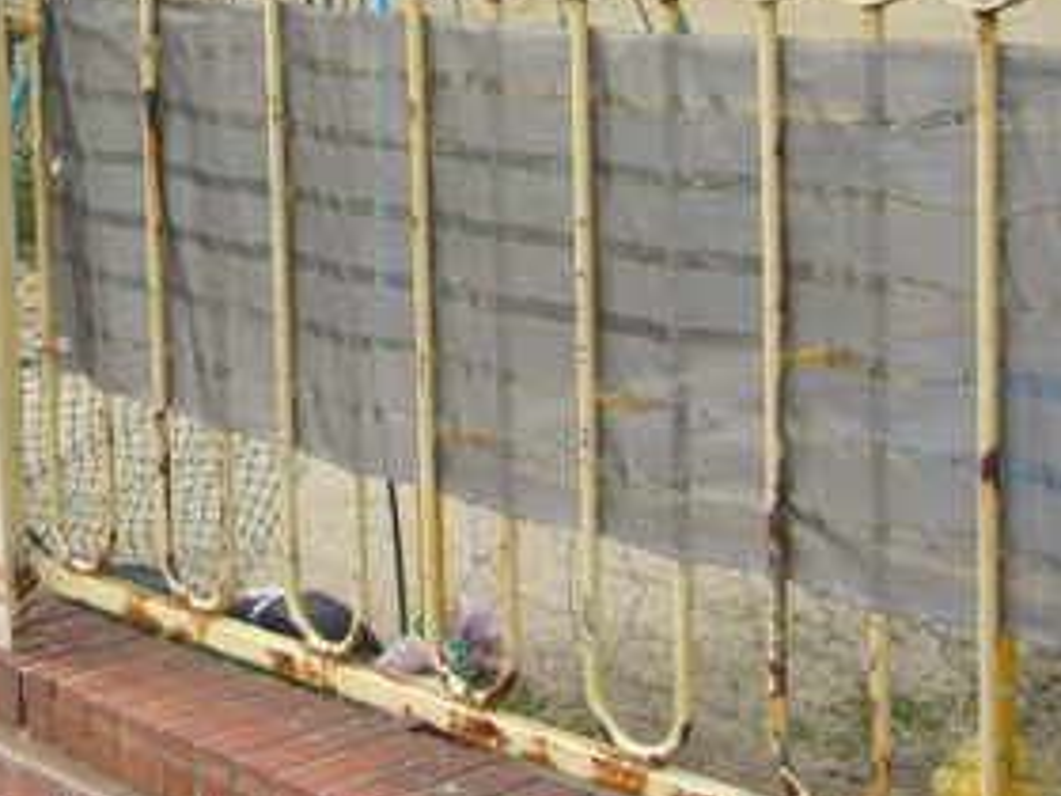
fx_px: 2452
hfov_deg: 23.8
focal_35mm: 80
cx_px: 133
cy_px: -27
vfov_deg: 17.9
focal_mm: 5.8
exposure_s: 1/320
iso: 80
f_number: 2.8
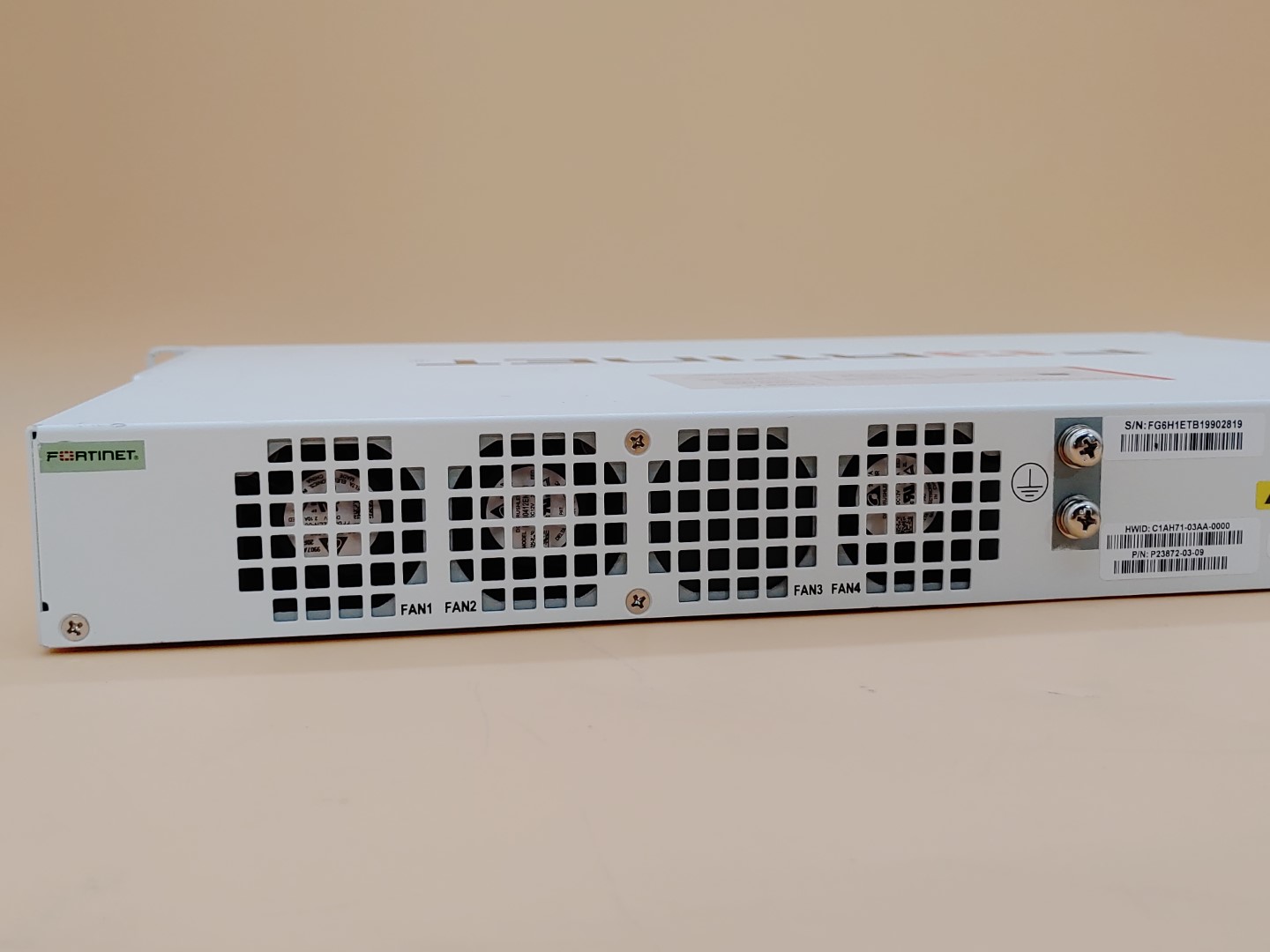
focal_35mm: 39
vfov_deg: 36.8
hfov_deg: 47.9
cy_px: 476
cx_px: 635
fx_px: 1431
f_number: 1.8
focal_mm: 4.36
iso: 50
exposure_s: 1/115
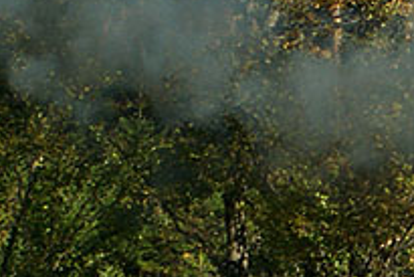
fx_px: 3872
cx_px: 515
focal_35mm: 336
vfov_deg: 4.1
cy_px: 419
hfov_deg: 6.1
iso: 200
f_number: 6.3
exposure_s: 1/500
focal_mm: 45
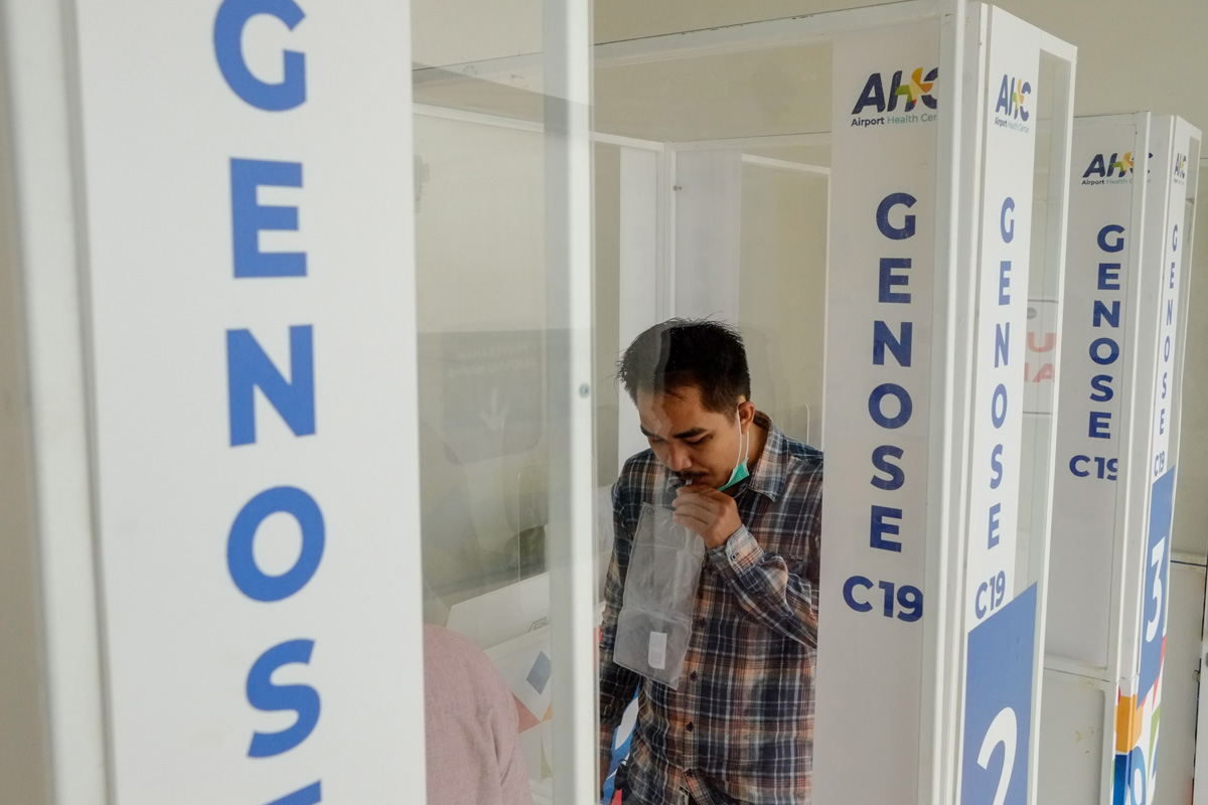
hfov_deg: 54.4
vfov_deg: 37.9
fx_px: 1174
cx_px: 604
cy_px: 402
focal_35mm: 35
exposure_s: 1/500
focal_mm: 23
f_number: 8
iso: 4000
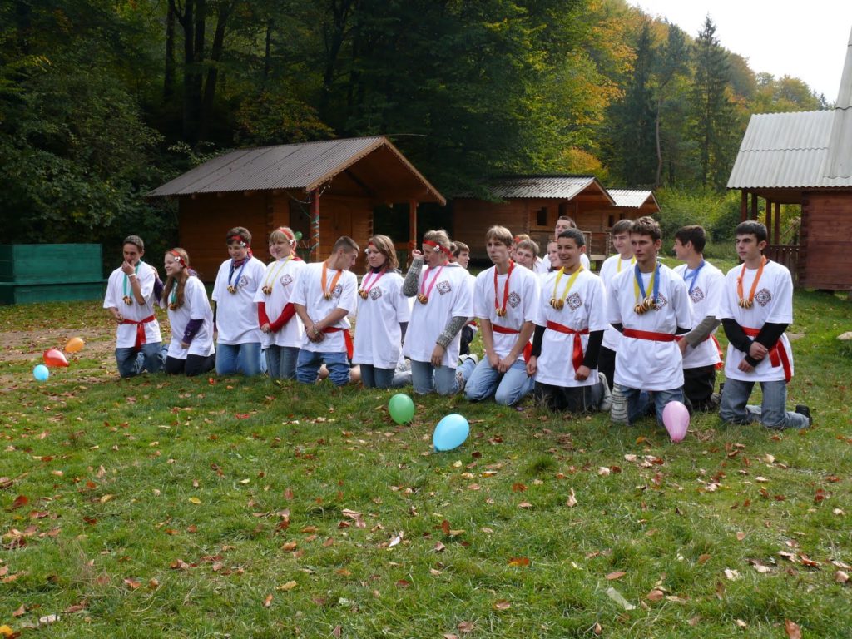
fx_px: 861
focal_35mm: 35
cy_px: 320
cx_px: 426
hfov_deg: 52.6
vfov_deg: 40.7
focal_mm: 7.4
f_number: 4
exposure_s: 1/250
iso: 100
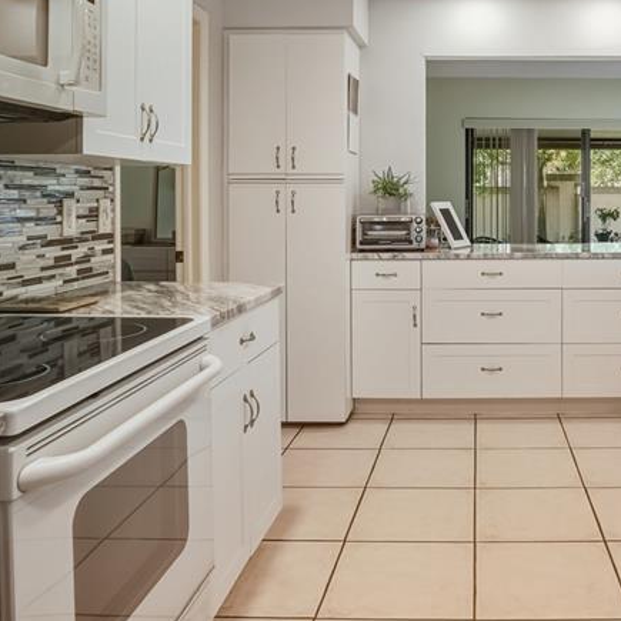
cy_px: 202
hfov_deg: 48.8
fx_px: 649
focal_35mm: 32
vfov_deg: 50.1
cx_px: 477
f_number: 9
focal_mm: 16
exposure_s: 1/400
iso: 640
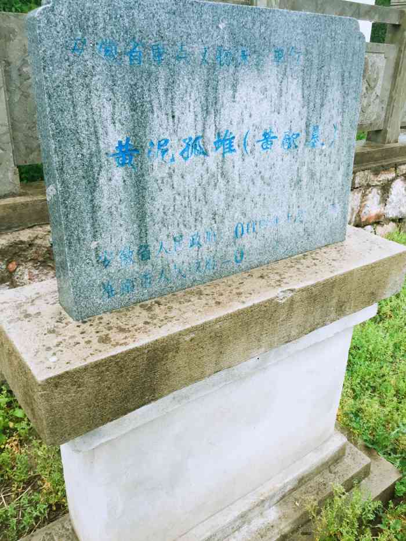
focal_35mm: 29
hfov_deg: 48.2
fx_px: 453
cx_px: 203
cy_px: 270
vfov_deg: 61.7
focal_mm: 4.15
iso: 80
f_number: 2.2
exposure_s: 1/33
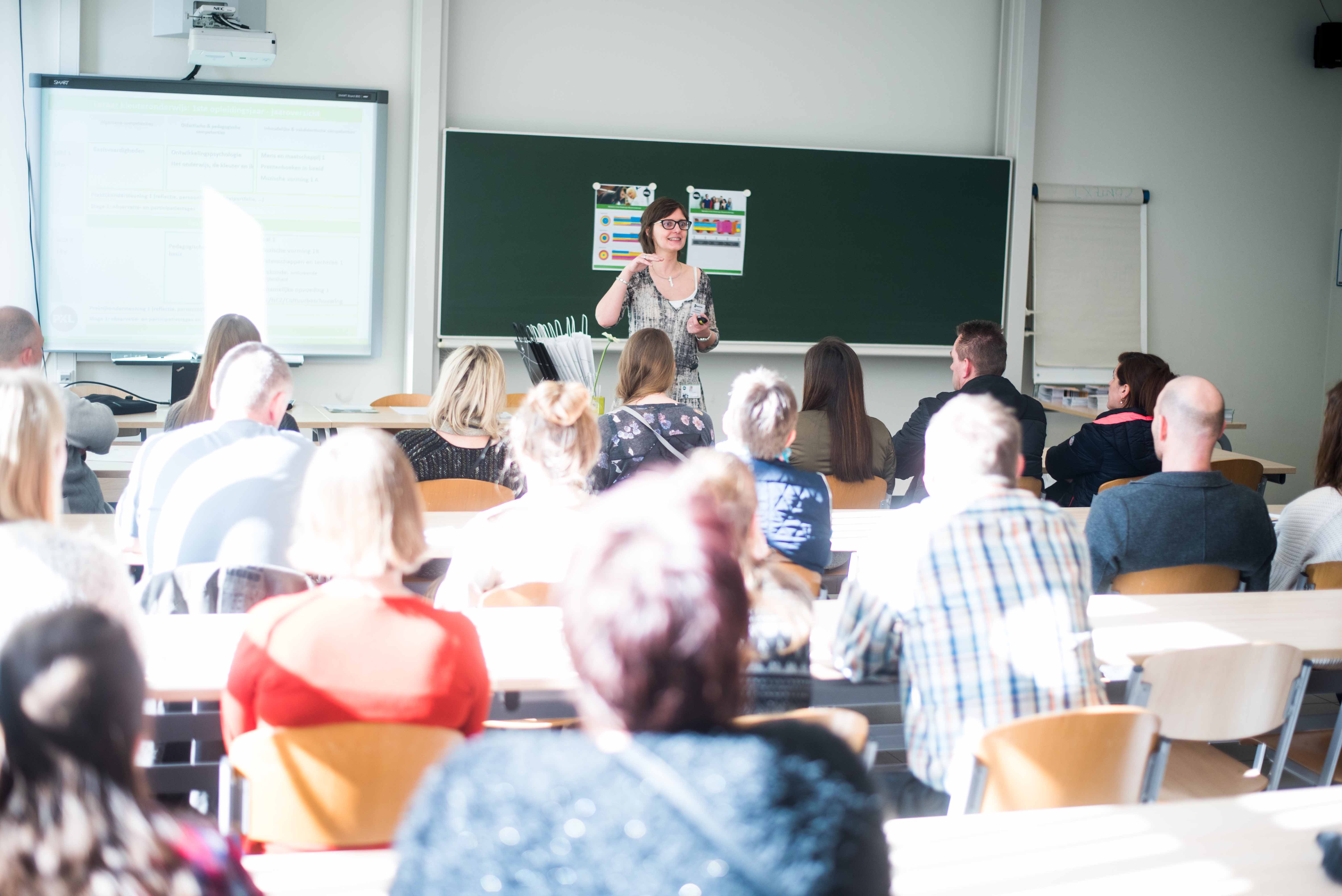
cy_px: 448
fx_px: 1865
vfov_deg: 27.0
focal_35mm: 50
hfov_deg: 39.6
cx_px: 671
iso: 400
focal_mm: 50
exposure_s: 1/400
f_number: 1.8
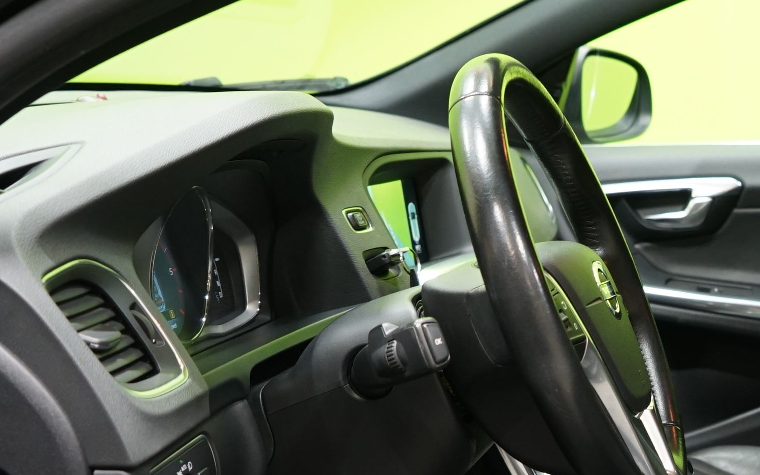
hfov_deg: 26.3
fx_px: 1553
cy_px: 477
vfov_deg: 17.0
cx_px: 733
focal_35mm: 75
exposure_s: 1/20
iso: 1000
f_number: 4.5
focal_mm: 28
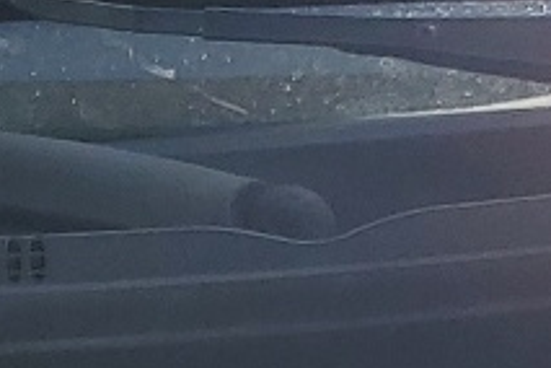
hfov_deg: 9.7
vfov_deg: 6.2
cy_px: 1151
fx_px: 3107
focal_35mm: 203
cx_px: -362
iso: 50
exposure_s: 1/2500
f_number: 1.5
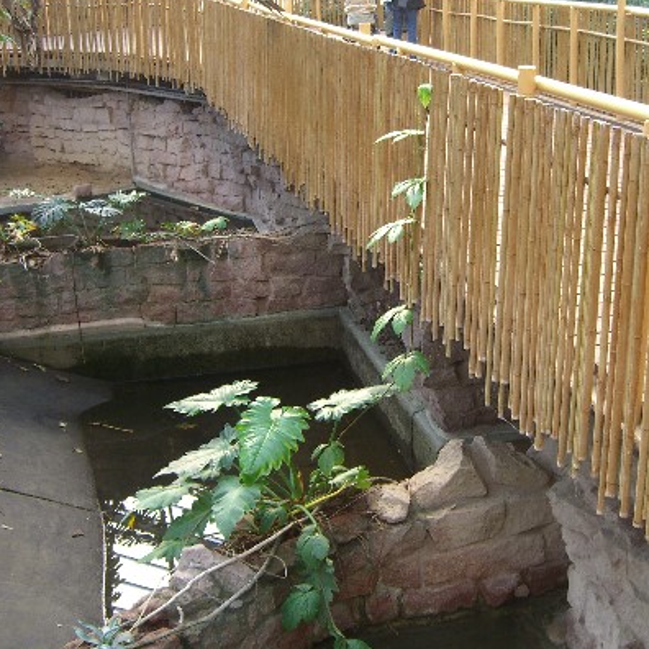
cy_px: 308
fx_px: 1103
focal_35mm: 52
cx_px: 392
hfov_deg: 32.7
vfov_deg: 32.8
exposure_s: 1/50
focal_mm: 7.9
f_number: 2.8
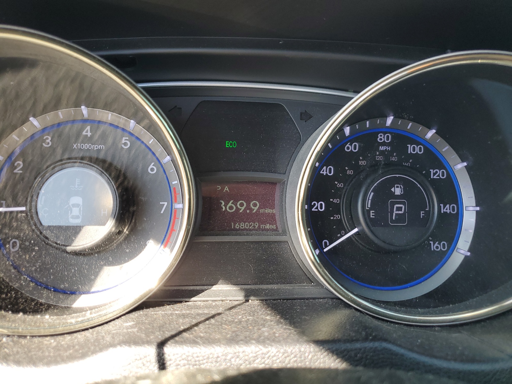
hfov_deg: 67.3
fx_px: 385
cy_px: 192
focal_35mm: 26
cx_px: 256
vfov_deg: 53.1
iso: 50
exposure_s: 1/192
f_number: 1.5
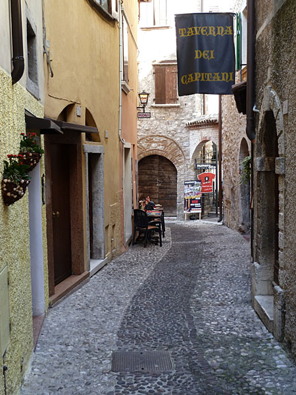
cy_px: 198
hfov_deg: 30.3
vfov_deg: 39.7
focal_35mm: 48
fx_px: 547
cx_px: 148
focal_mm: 7.9
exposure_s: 1/30
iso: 160
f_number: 3.8
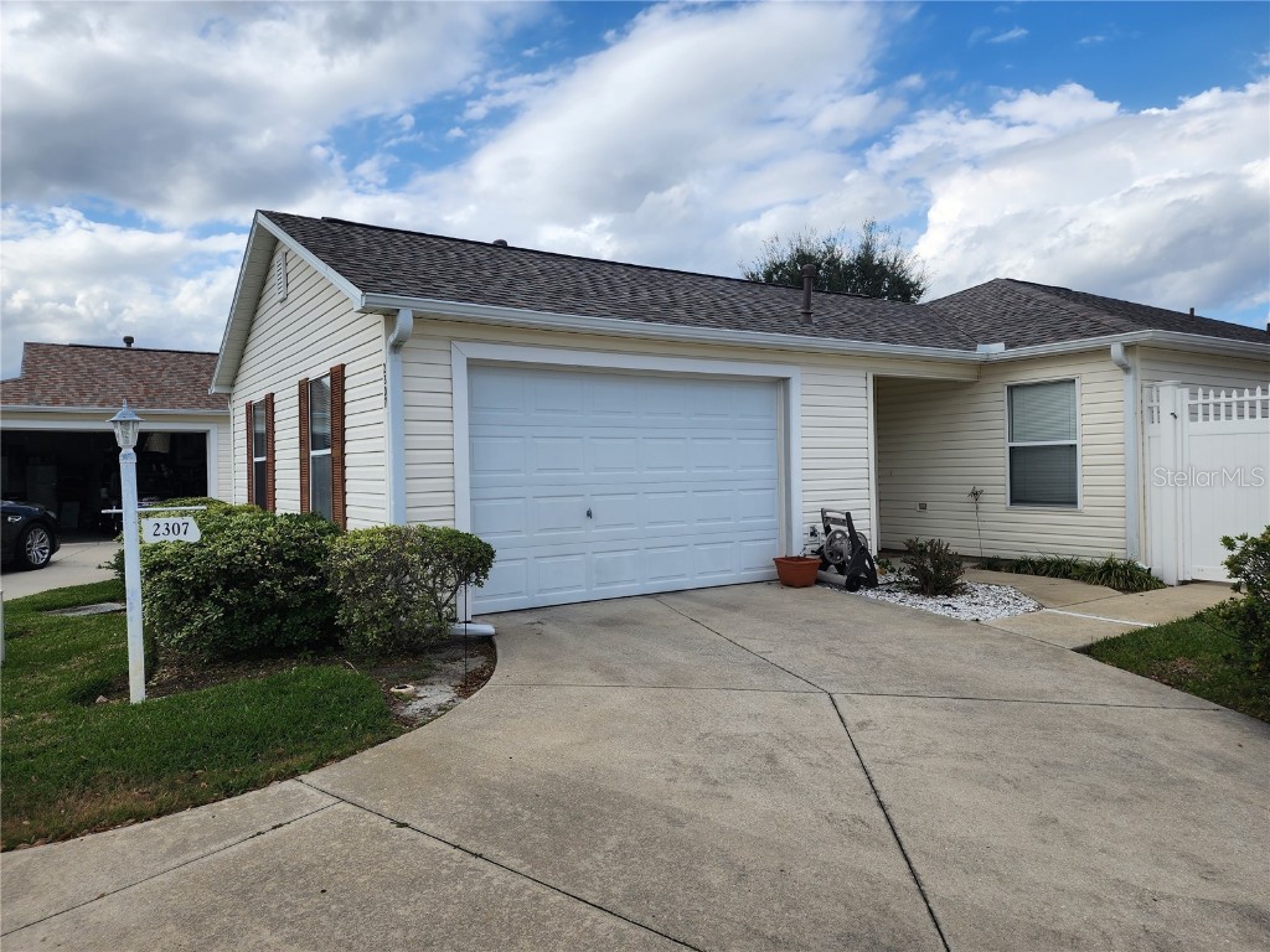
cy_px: 476
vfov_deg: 58.9
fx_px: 844
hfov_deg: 73.9
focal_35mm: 23
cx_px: 635
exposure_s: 1/876
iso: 12
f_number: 1.8
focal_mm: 6.4
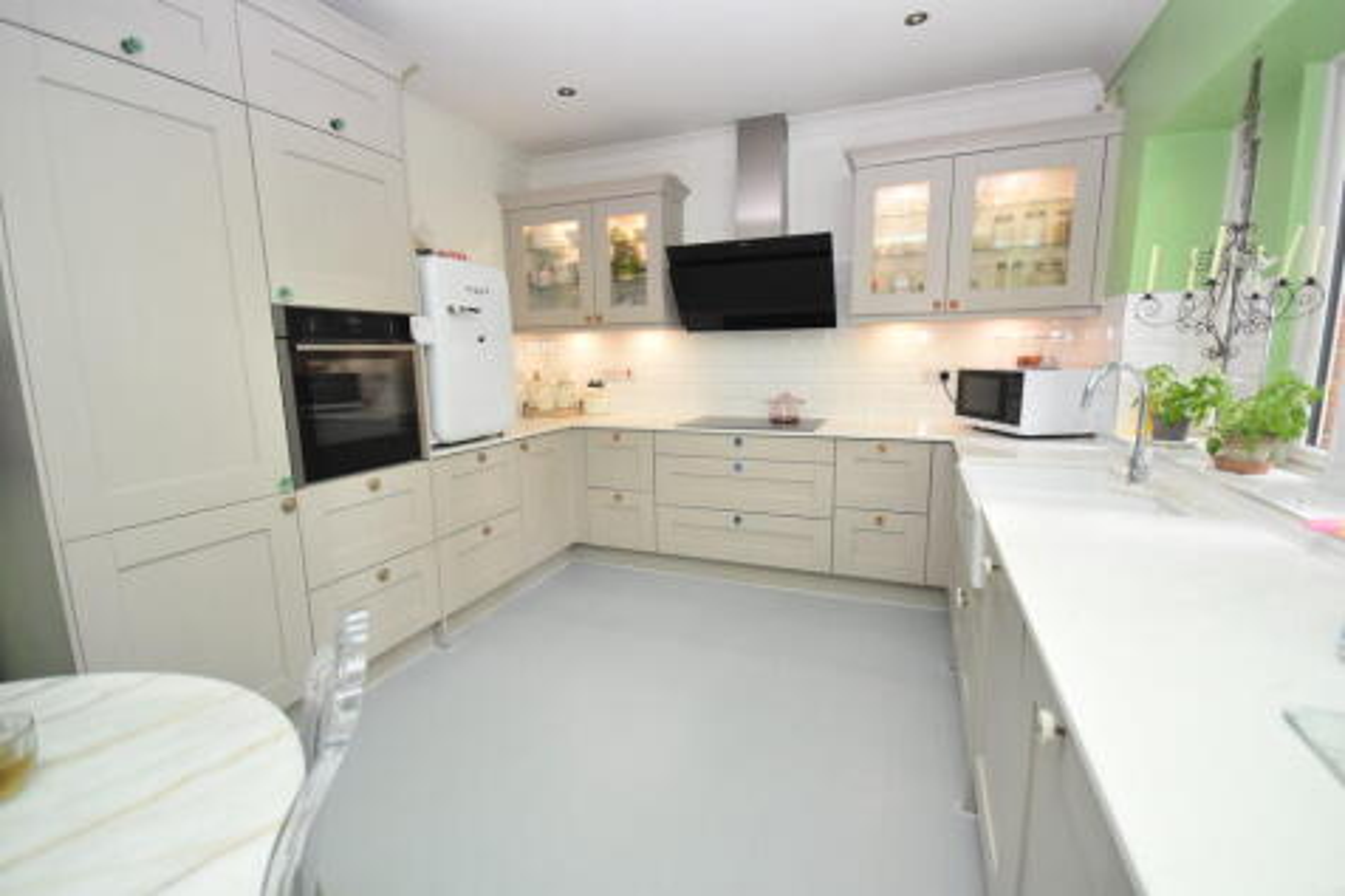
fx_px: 560
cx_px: 672
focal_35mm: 15
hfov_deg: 100.4
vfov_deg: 77.3
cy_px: 448
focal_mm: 10
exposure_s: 1/125
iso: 800
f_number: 4
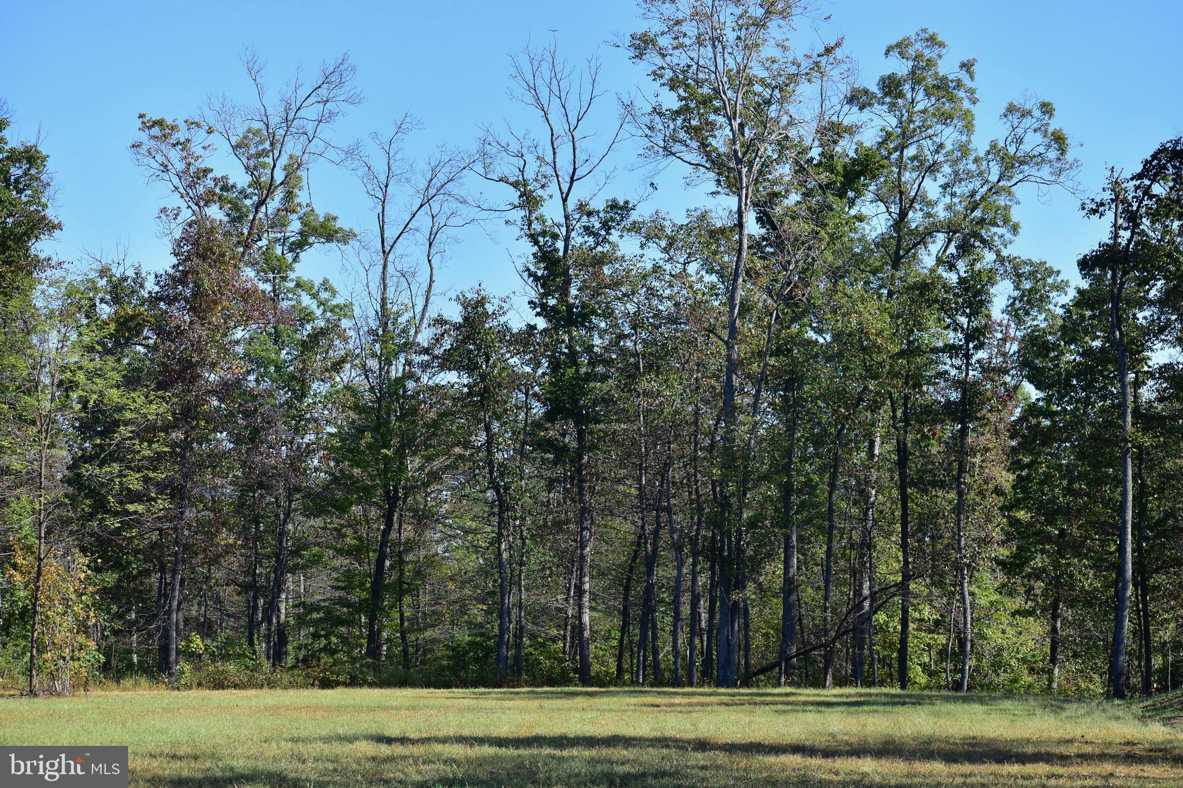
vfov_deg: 13.0
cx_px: 592
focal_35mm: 105
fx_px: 3450
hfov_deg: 19.5
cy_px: 394
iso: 280
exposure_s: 1/800
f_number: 6.3
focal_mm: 70
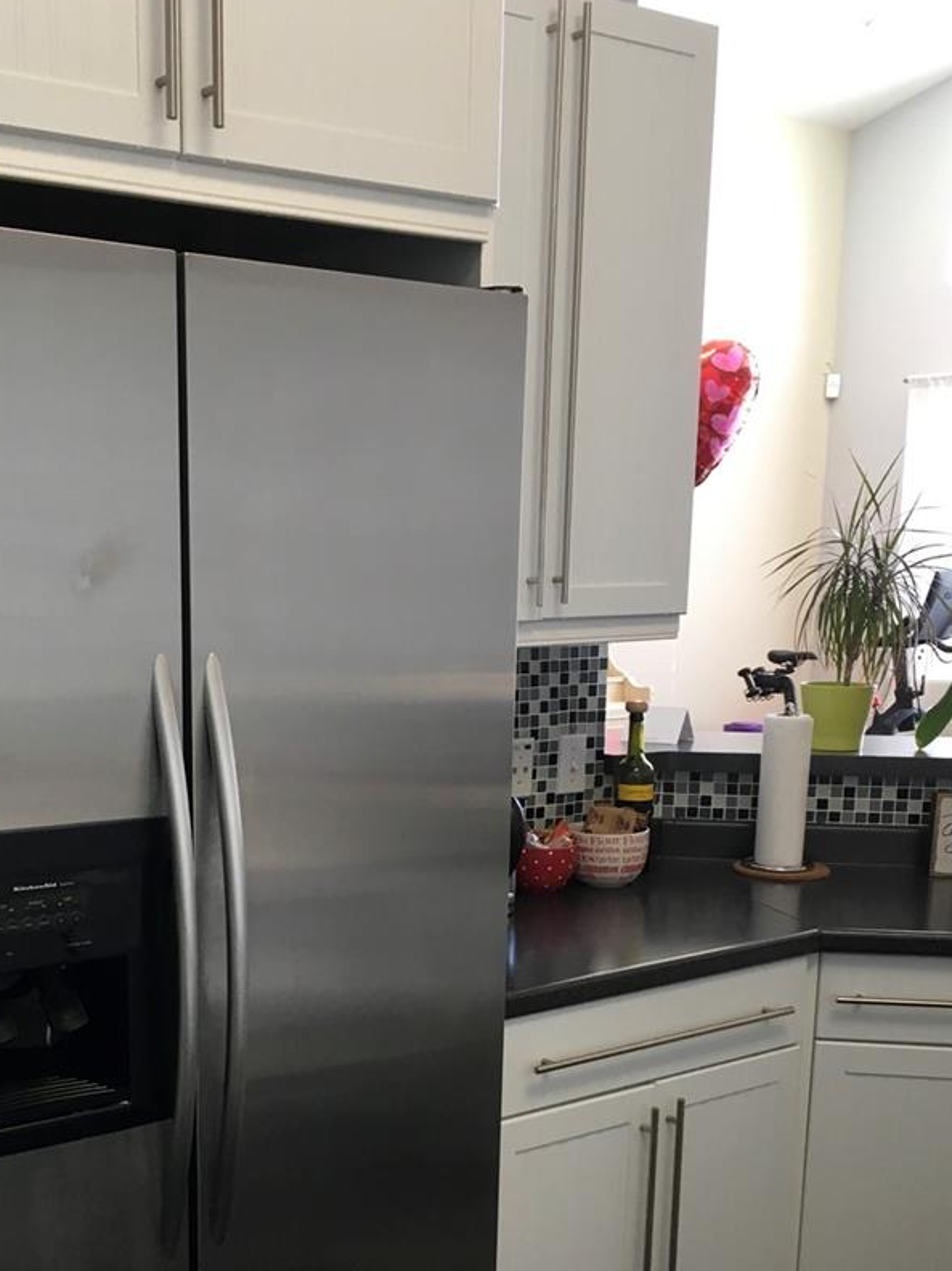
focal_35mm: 44
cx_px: 340
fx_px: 1614
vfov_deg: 41.9
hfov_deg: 32.7
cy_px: 924
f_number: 2.2
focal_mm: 4.15
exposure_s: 1/30
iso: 64
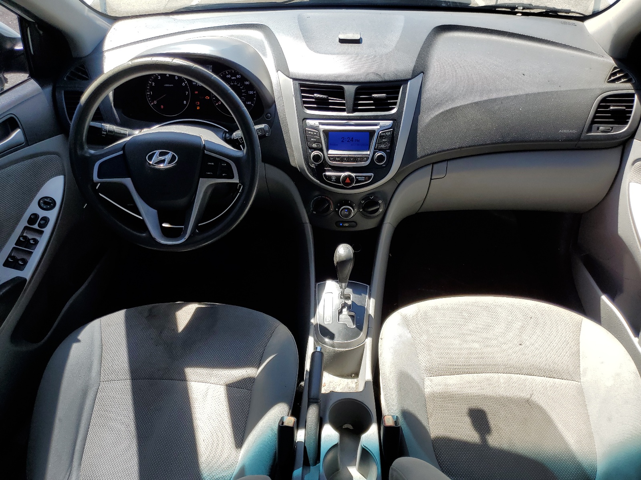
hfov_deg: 67.3
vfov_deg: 53.1
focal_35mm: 26
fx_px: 481
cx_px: 320
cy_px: 240
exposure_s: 1/714
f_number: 1.5
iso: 50
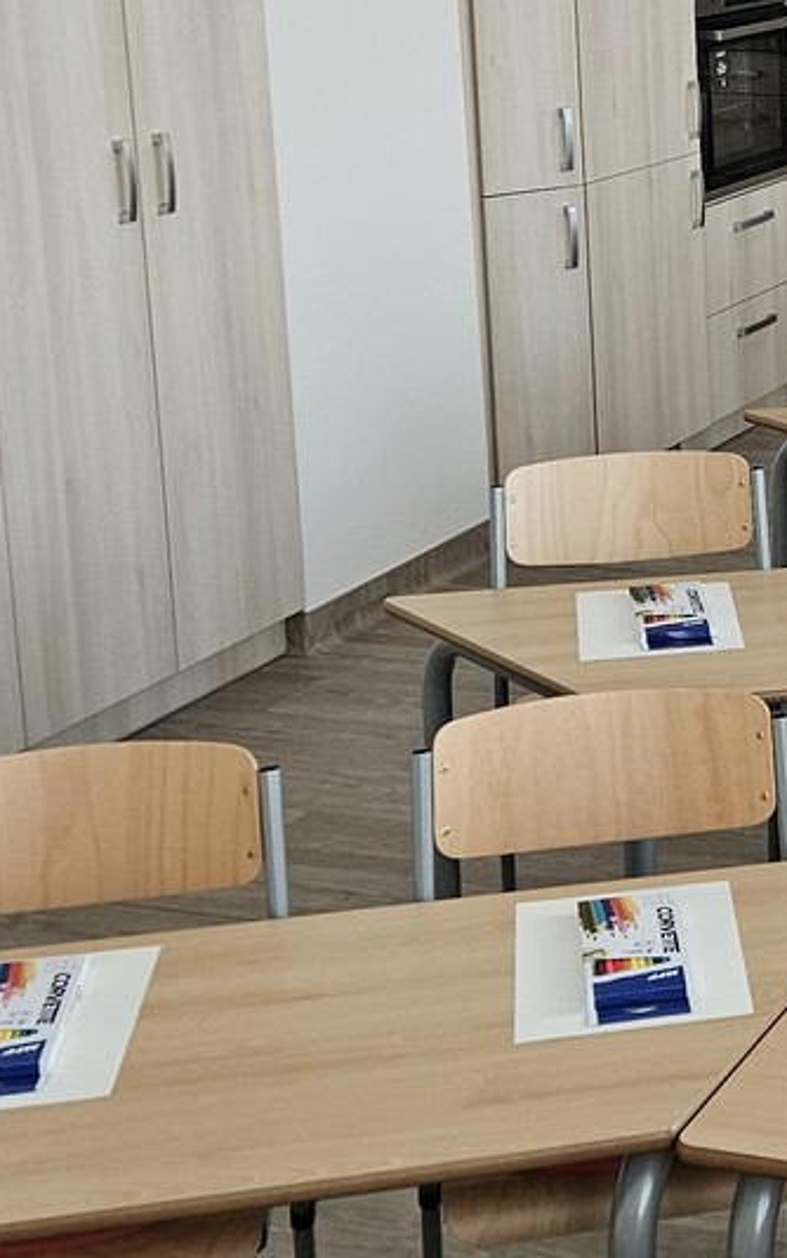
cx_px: 1065
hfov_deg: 16.7
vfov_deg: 27.9
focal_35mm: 73
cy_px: 335
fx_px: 2504
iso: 160
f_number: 1.8
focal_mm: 5.4
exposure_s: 1/180
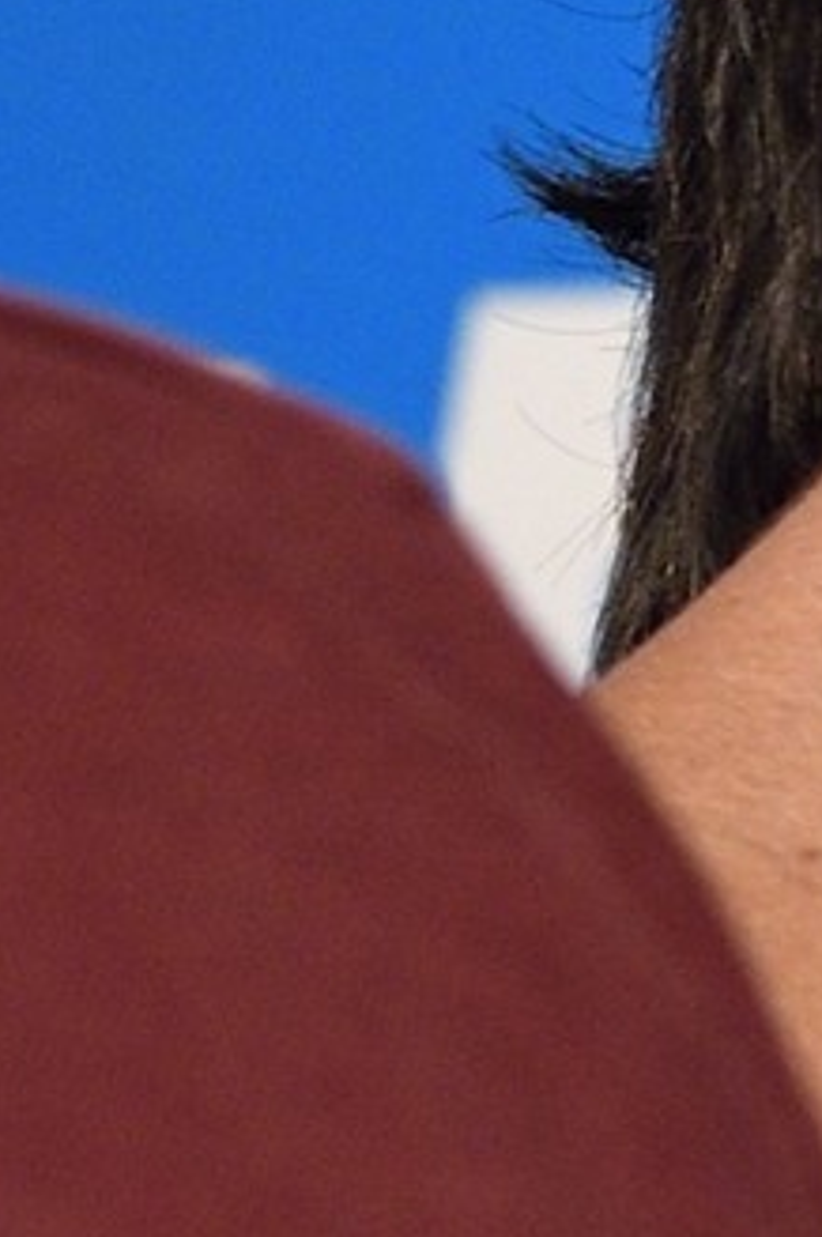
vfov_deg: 4.9
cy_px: 975
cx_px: 2862
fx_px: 14586
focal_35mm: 425
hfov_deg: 3.1
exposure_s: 1/30
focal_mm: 58
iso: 1600
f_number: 6.3
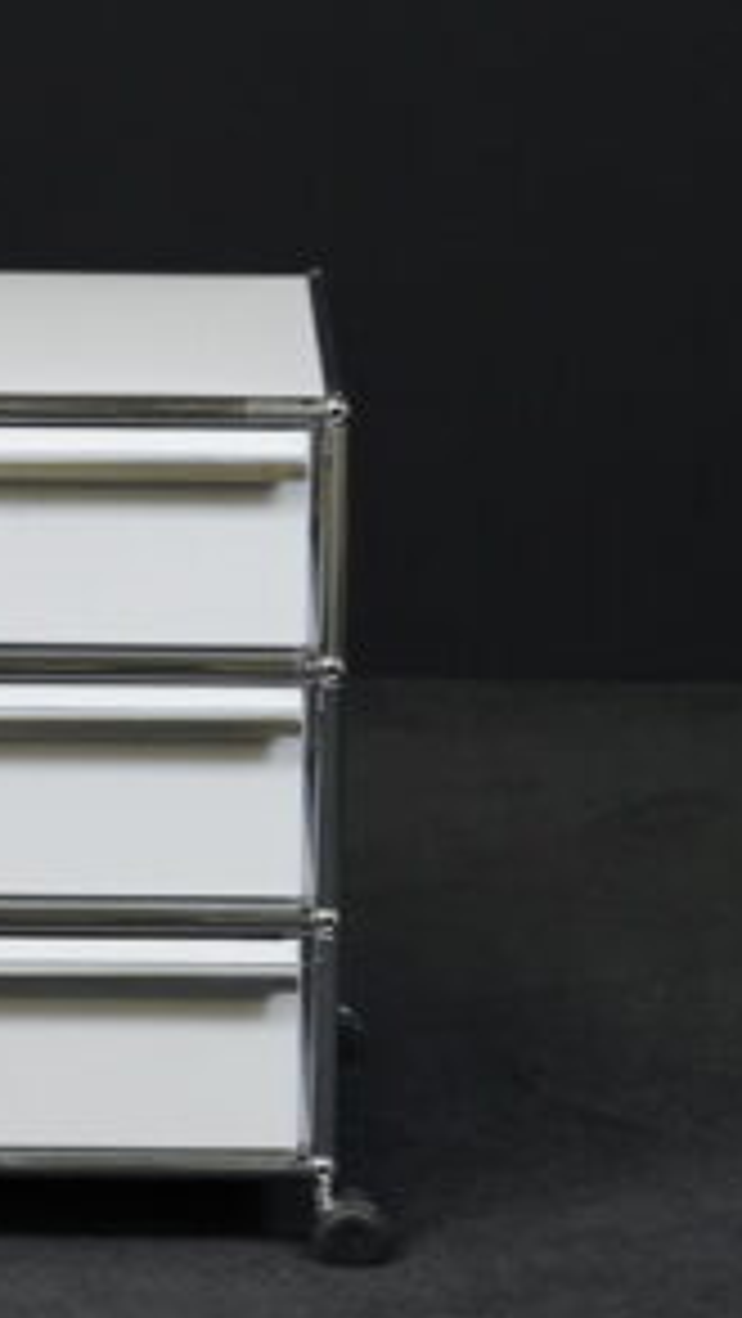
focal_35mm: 189
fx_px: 6605
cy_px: 679
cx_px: 27
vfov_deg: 11.4
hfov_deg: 6.4
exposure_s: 1/320
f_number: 7.1
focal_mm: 88
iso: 5000
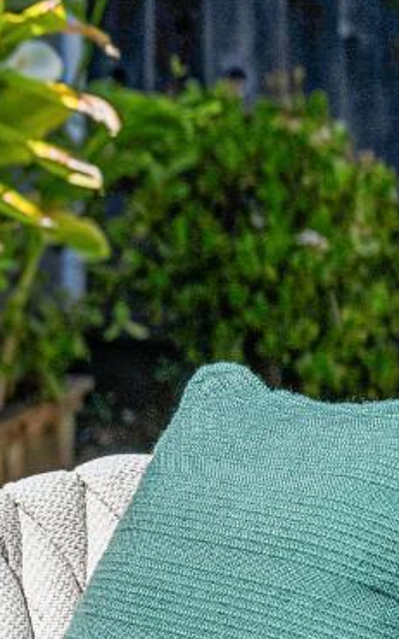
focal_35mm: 190
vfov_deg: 11.0
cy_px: 456
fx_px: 3308
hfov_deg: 6.5
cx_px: -672
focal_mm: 46
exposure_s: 1/2500
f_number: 2.8
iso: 160
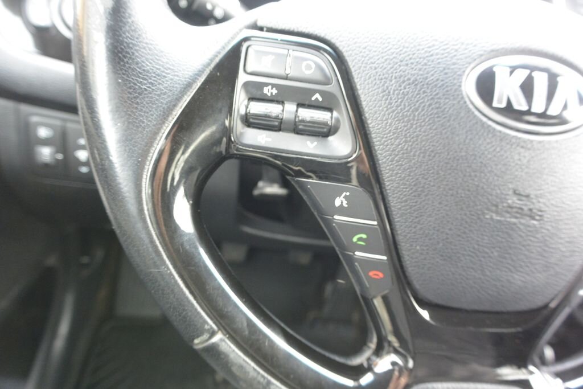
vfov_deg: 47.9
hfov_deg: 67.4
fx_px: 437
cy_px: 194
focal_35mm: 27
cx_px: 292
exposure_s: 1/30
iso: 800
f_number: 3.5
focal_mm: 10
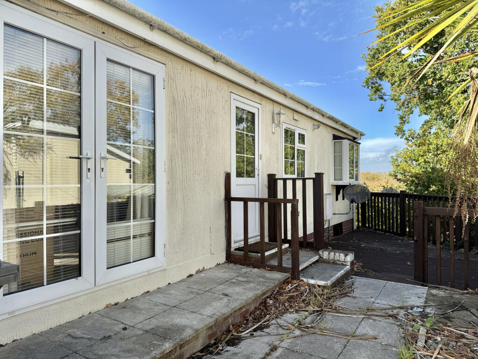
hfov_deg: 71.6
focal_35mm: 24
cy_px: 180
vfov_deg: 56.8
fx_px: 331
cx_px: 239
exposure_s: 1/2053
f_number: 1.78
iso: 80
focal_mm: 6.76
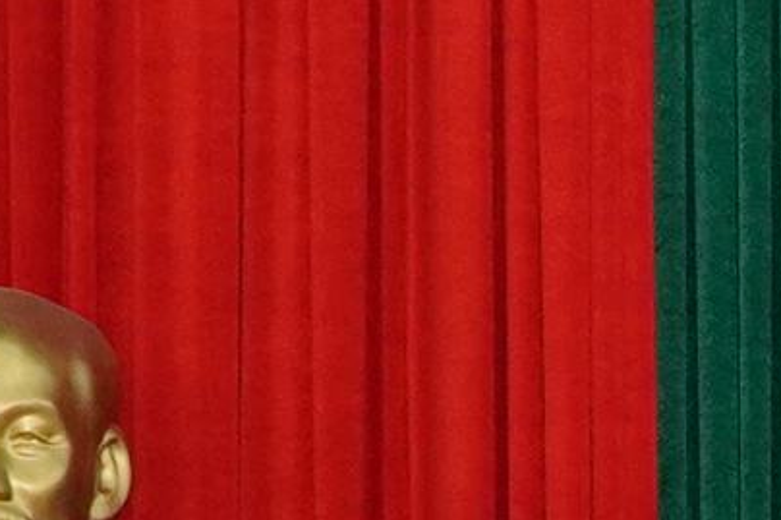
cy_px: 1156
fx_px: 5811
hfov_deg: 7.4
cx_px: 1489
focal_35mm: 268
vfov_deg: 5.0
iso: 1250
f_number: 7.1
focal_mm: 24
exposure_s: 1/60
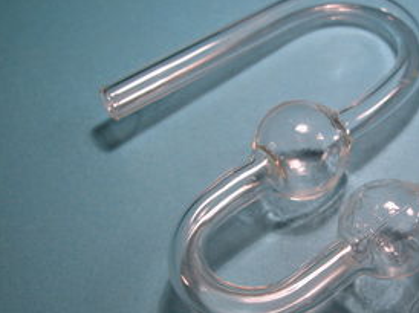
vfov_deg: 20.1
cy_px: 200
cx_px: 303
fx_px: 883
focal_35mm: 73
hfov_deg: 26.4
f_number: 3.8
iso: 100
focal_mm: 12.7
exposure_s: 1/83
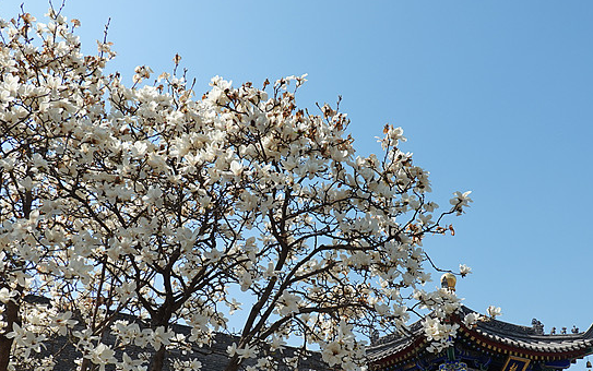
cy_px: 285
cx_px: 300
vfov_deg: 30.0
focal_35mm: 42
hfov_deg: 47.2
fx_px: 679
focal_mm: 10.6
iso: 125
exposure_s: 1/500
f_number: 5.6
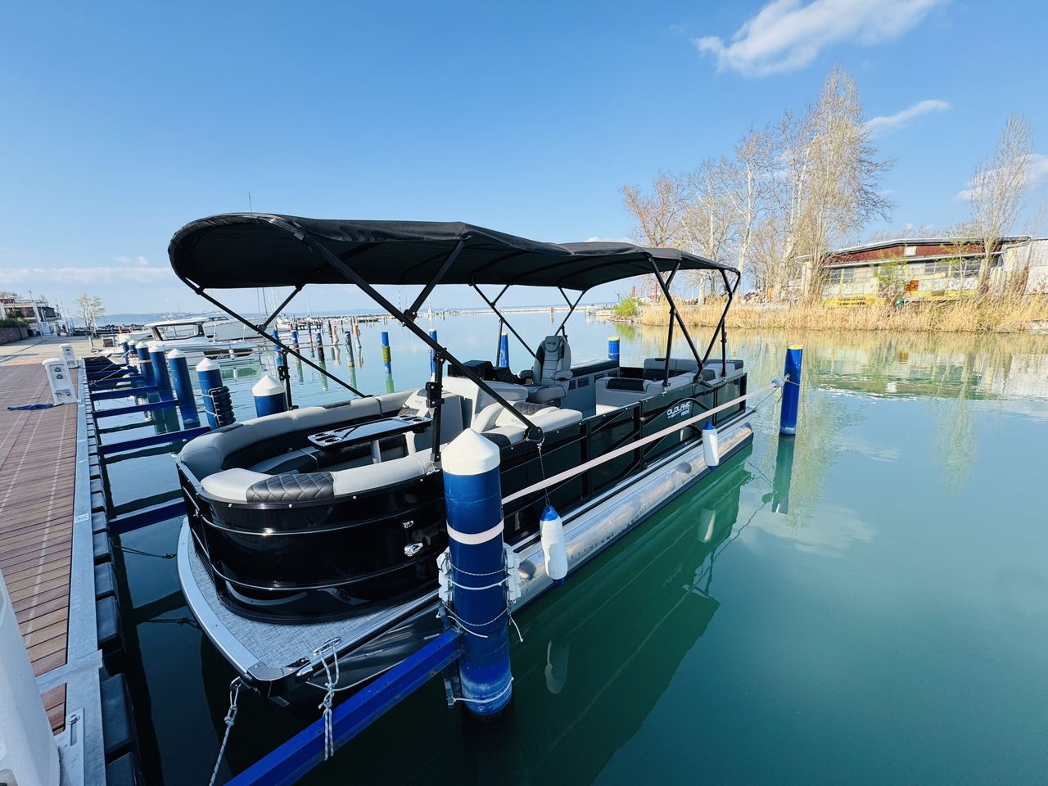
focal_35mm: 14
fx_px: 424
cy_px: 393
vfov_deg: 85.7
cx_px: 524
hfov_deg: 102.1
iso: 40
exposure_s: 1/1020
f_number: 2.2
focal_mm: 2.22
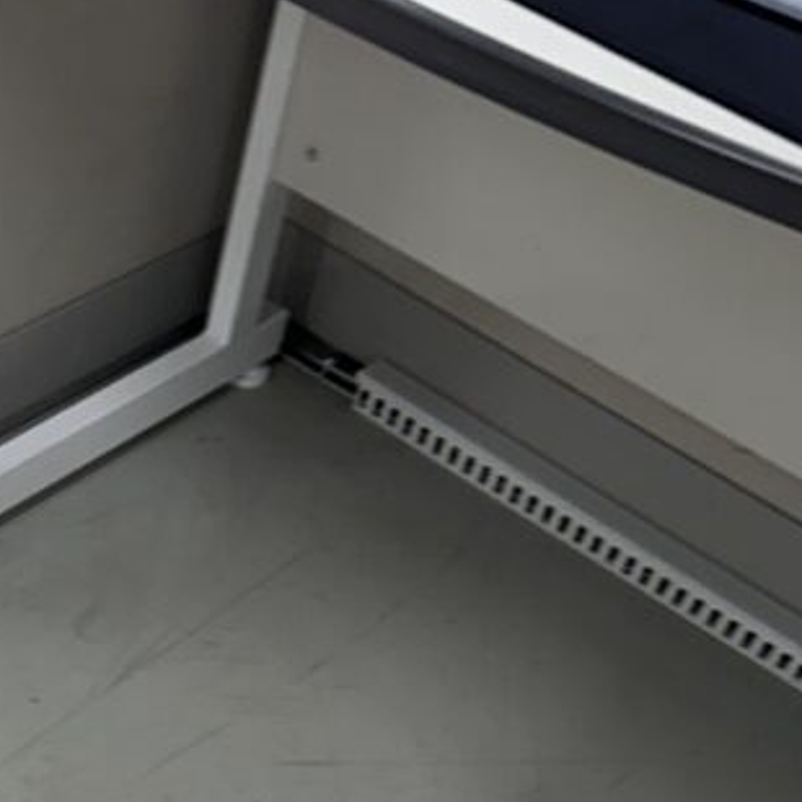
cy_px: 1141
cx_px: -18
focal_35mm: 70
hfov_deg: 23.5
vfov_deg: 21.4
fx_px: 1835
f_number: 1.78
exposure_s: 1/120
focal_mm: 6.86
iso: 125
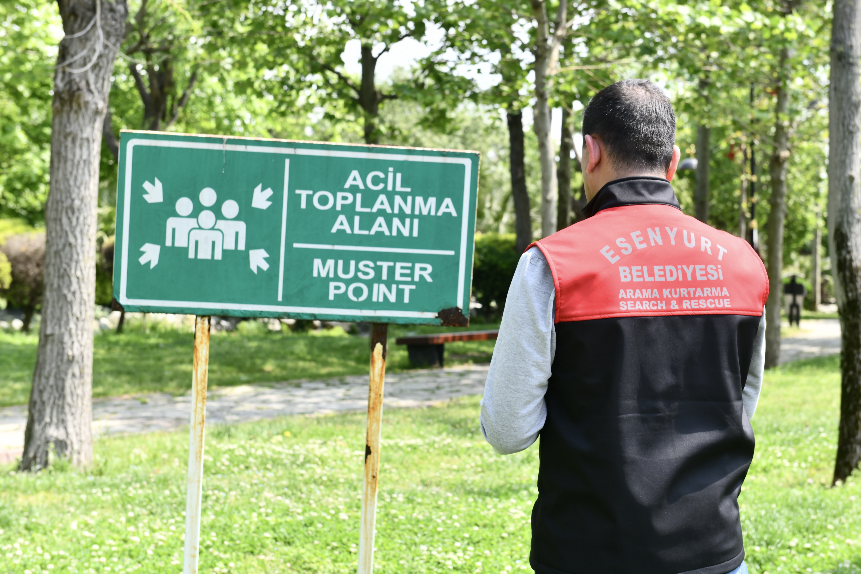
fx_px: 1483
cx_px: 430
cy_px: 287
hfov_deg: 32.4
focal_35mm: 62
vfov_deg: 21.9
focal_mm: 62
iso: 64
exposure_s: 1/100
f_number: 7.1
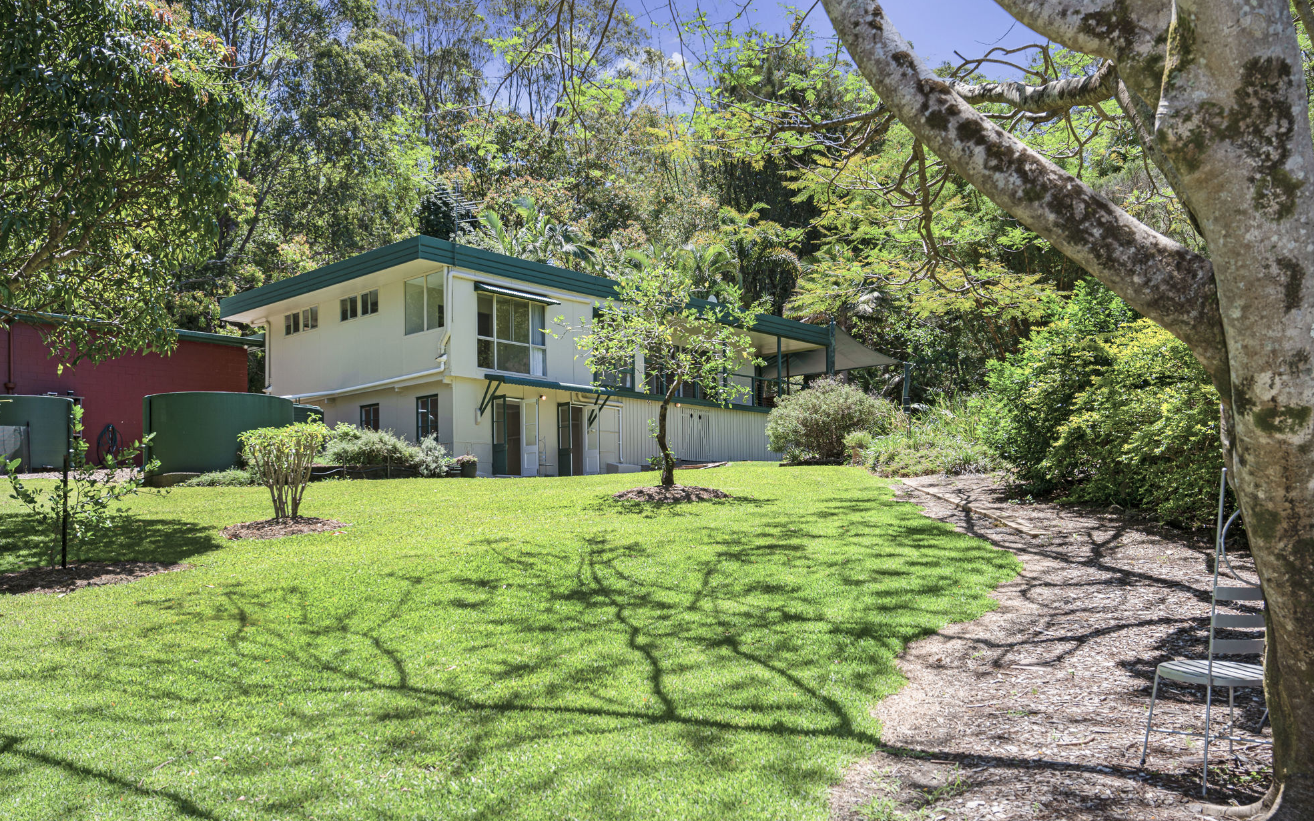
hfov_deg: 62.0
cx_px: 653
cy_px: 414
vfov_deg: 41.2
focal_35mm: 31
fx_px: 1093
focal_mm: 29.5
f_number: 7.1
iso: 100
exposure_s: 1/200
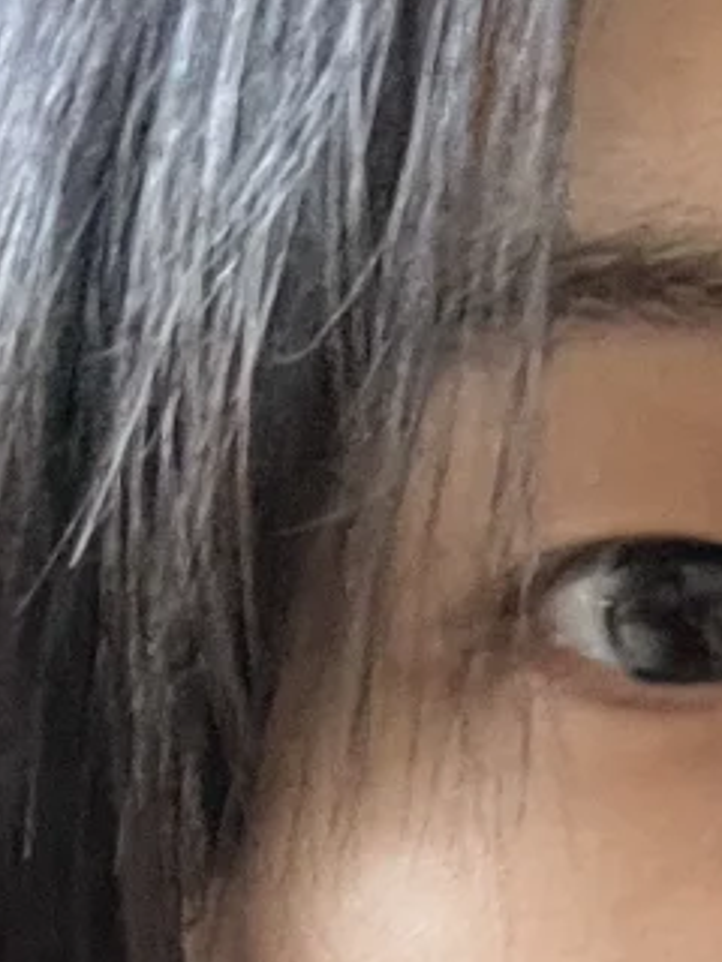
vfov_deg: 12.5
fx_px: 3754
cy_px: 2032
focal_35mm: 135
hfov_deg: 10.7
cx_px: 975
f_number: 2.2
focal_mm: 2.71
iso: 500
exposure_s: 1/30
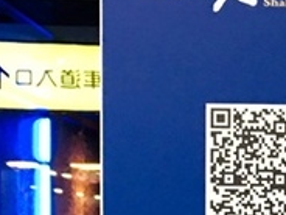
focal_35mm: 134
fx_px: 1107
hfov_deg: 14.2
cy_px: 326
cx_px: 354
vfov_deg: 10.7
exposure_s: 1/10
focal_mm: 4.15
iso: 80
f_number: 2.2
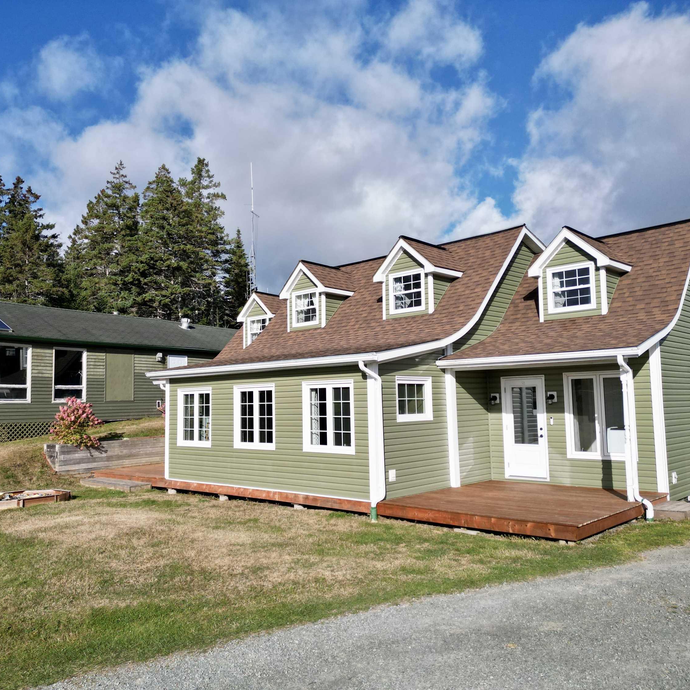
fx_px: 654
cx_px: 298
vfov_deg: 55.6
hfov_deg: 55.4
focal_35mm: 29
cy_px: 353
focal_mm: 6.72
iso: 200
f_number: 1.7
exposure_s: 1/4000
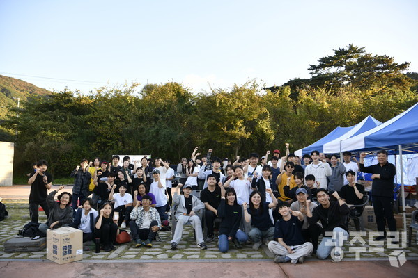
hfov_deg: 58.7
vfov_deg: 41.1
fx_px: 372
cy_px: 139
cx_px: 209
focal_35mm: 32
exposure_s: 1/100
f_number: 4.5
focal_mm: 32
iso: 100
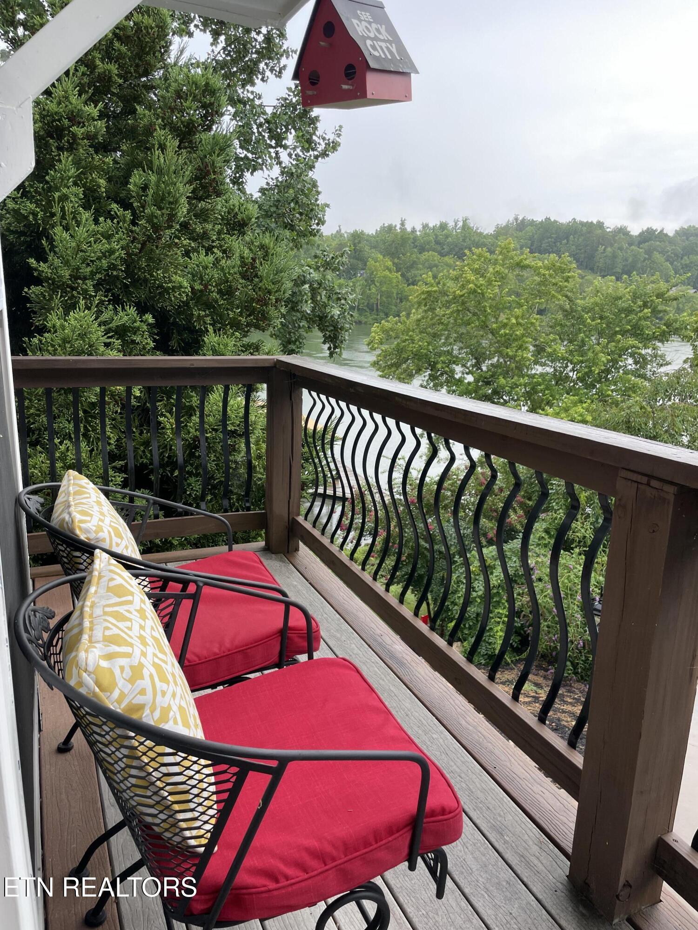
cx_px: 349
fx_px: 699
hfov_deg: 53.1
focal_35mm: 26
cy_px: 465
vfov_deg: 67.3
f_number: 1.6
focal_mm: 4.2
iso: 32
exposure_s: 1/148
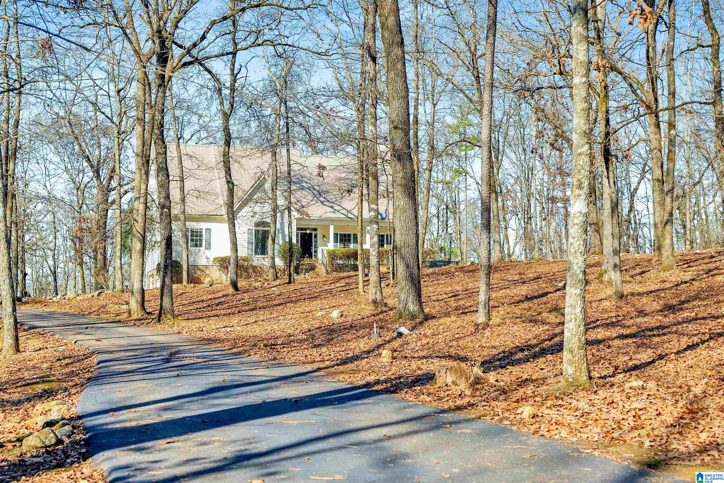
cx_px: 362
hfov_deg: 38.2
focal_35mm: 52
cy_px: 242
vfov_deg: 26.0
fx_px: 1046
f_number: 2.8
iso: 50
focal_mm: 35
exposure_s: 1/800
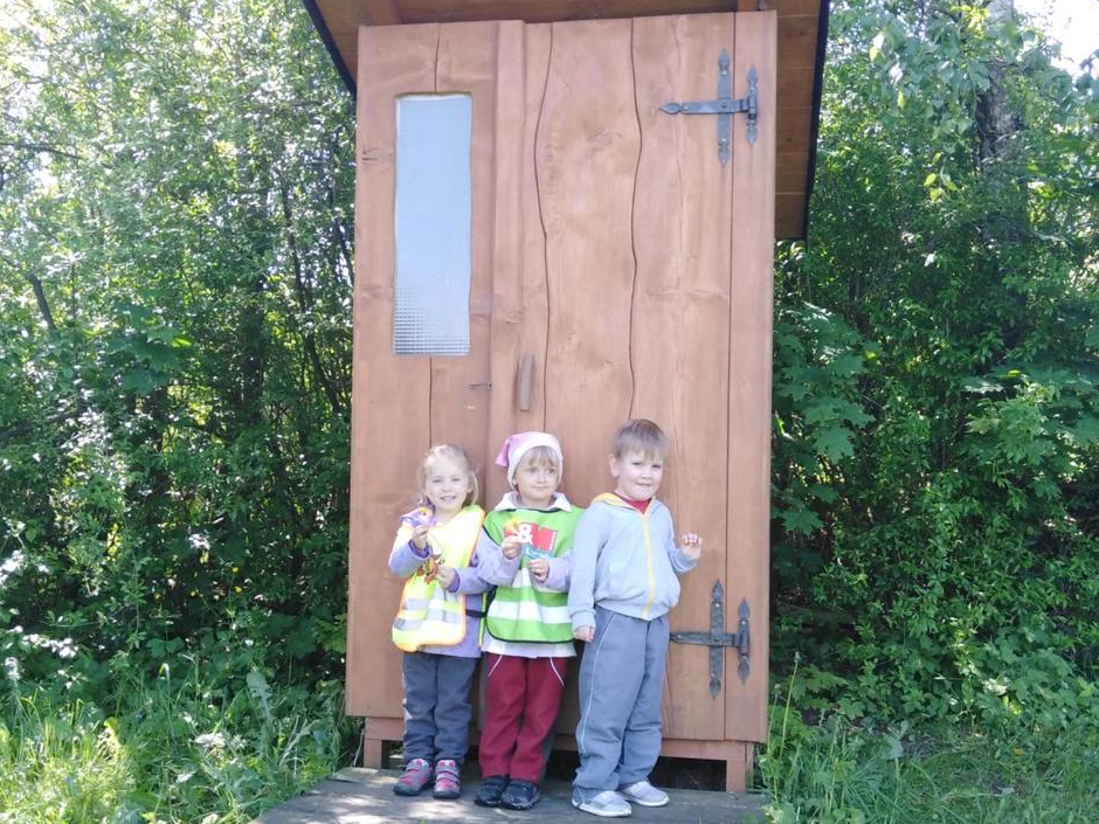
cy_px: 482
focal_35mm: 37
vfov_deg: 38.6
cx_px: 564
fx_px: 1175
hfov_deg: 50.1
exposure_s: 1/120
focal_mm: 3.46
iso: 159
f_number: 2.2
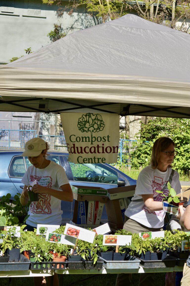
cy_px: 143
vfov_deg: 27.0
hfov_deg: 18.1
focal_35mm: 75
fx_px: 595
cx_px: 95
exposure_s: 1/250
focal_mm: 50
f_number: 8
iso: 100
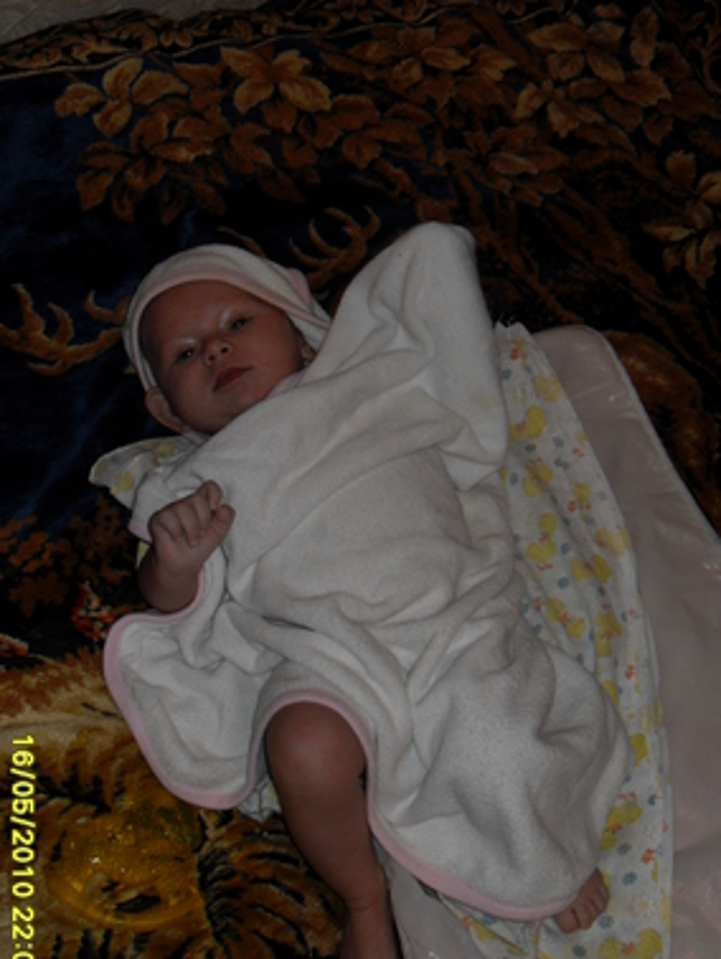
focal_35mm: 44
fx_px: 1221
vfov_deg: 42.9
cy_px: 482
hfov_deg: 32.9
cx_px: 368
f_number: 2.8
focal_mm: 6.3
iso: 100
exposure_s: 1/45
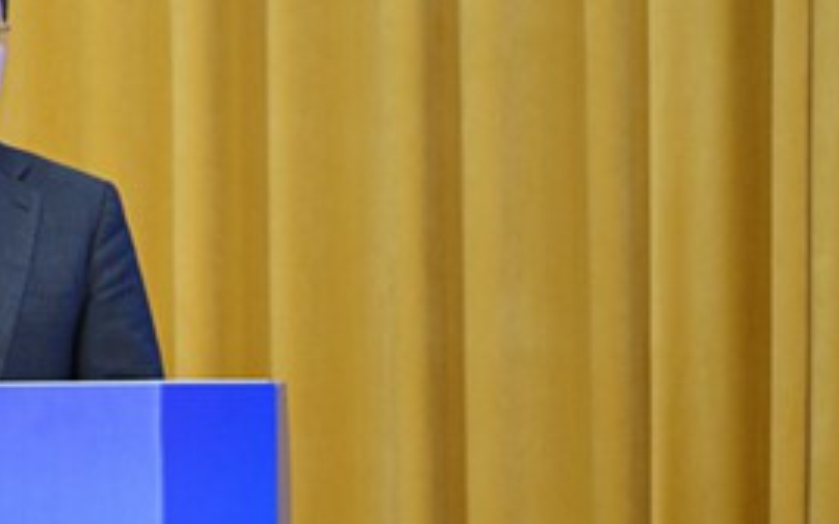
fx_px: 7018
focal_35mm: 307
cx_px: -65
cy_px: 259
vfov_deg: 4.3
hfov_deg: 6.8
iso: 1000
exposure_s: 1/250
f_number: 3.5
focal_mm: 135
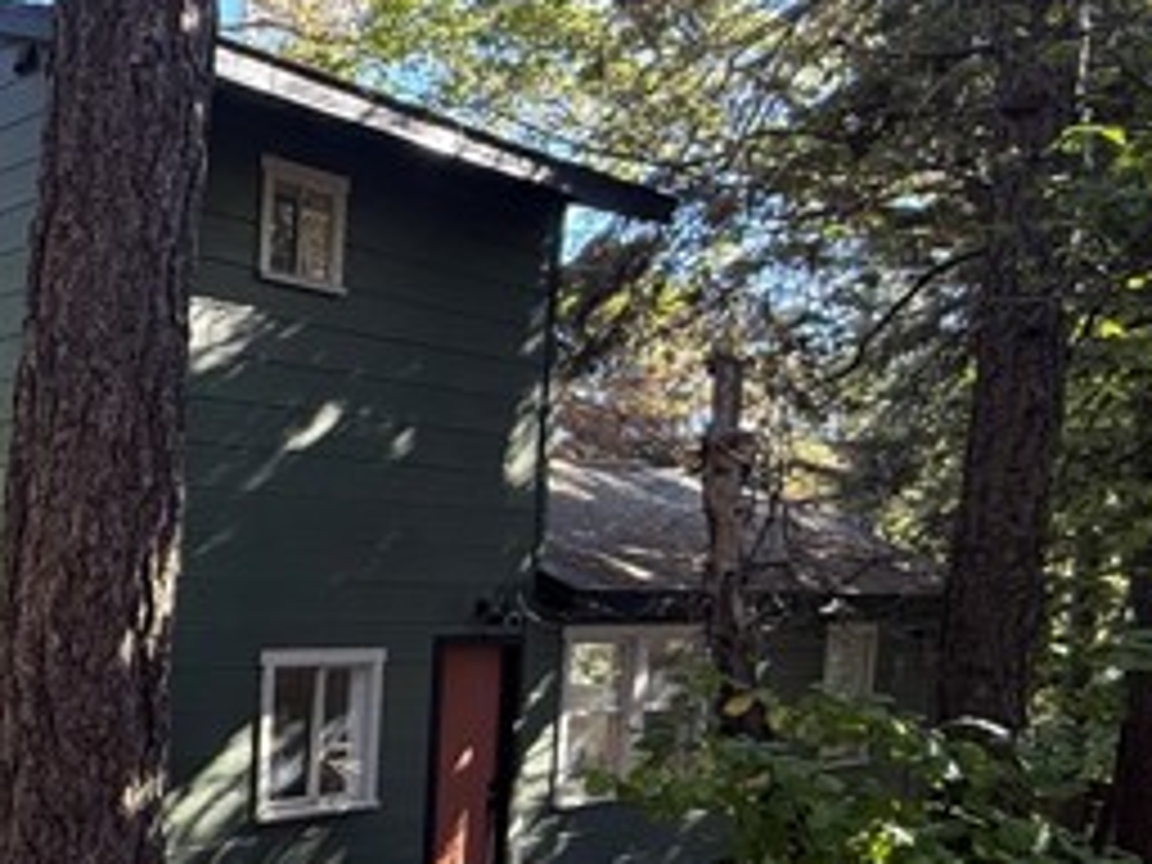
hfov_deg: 39.0
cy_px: 572
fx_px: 1165
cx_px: -220
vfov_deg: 40.2
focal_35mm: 35
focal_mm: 2.22
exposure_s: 1/99
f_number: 2.2
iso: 125
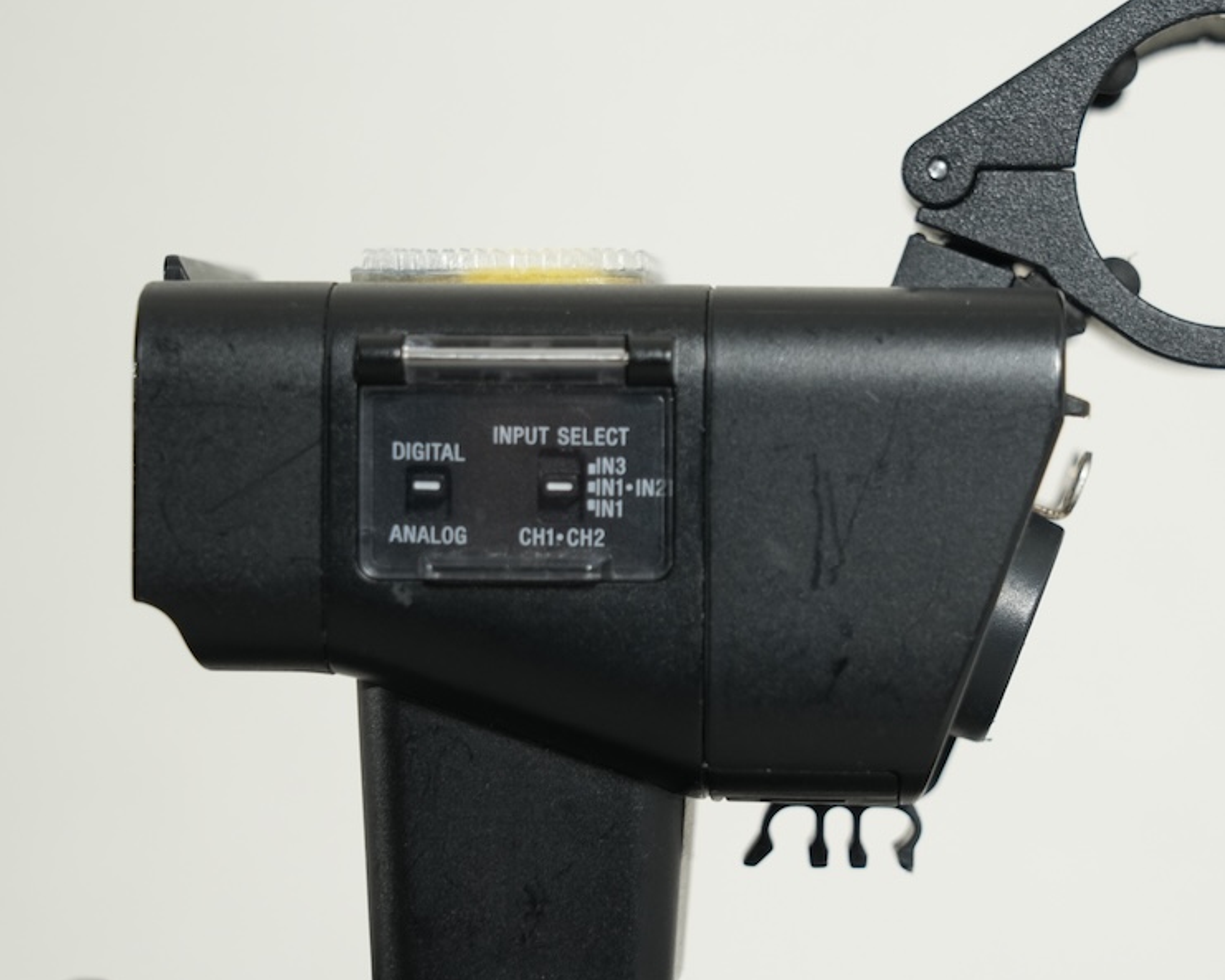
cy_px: 482
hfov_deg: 14.5
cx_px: 820
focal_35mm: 133
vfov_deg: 11.6
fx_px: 4823
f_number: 8
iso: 1600
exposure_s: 1/100
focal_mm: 105
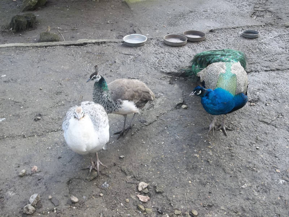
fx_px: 384
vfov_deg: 31.5
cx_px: 144
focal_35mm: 46
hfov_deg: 41.2
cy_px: 108
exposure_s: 1/80
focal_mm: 8.3
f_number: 3.7
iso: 80
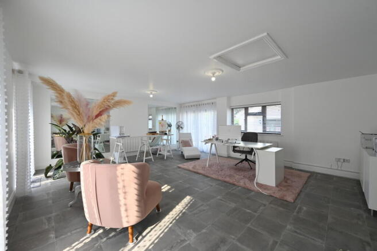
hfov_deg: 104.3
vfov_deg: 81.1
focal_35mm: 14
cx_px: 188
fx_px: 146
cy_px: 126
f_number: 8
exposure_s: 1/100
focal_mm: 14
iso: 400
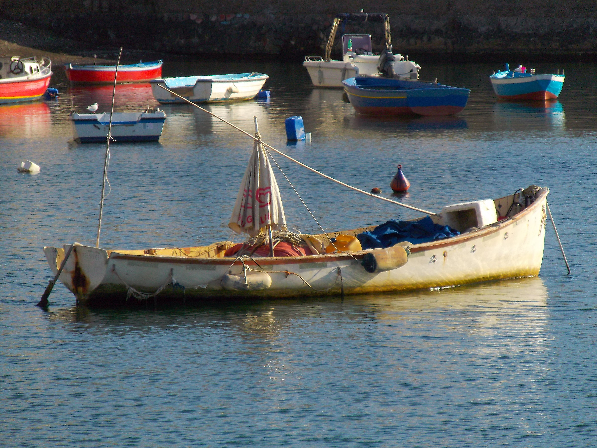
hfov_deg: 6.6
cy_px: 224
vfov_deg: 5.0
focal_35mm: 298
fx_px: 5139
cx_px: 298
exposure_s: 1/1600
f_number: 4.1
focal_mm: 53.1
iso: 200
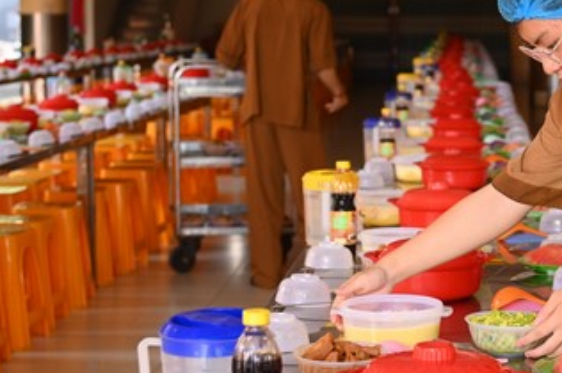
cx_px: 448
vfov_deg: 13.3
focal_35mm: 103
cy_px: 147
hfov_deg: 19.6
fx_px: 1606
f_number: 4
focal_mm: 50
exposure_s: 1/125
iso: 1000
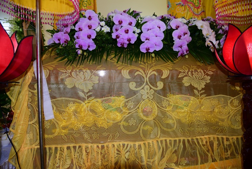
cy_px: 84
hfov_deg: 73.7
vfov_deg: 53.2
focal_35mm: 24
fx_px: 168
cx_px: 126
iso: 320
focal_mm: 24
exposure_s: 1/60
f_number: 4
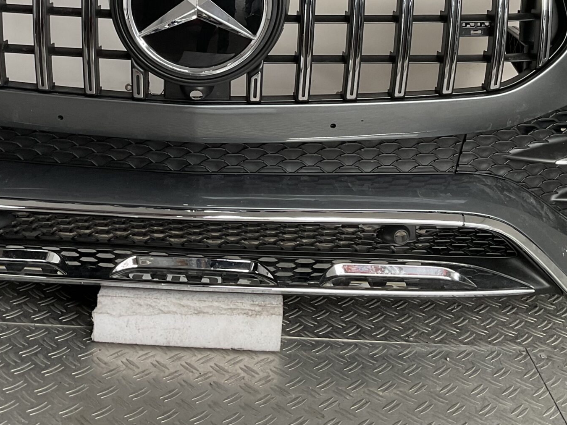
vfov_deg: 25.6
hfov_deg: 34.8
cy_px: 33
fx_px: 901
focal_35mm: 55
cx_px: 217
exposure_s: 1/50
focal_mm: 3
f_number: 1.8
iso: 50
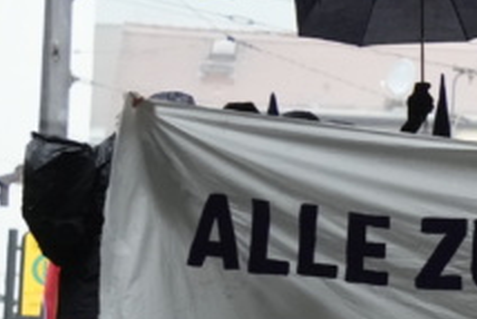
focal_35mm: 454
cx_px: 1106
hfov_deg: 4.4
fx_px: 6019
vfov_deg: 3.0
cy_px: 233
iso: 5000
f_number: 4.5
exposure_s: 1/1000
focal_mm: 91
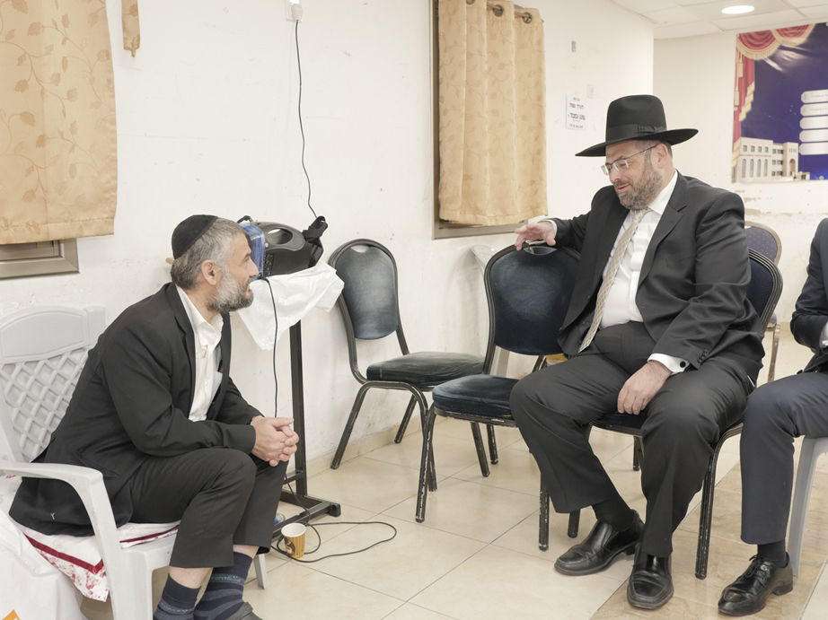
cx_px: 414
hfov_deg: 56.8
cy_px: 310
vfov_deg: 44.1
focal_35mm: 32
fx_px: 765
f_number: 2.5
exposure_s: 1/160
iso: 1000
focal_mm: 16
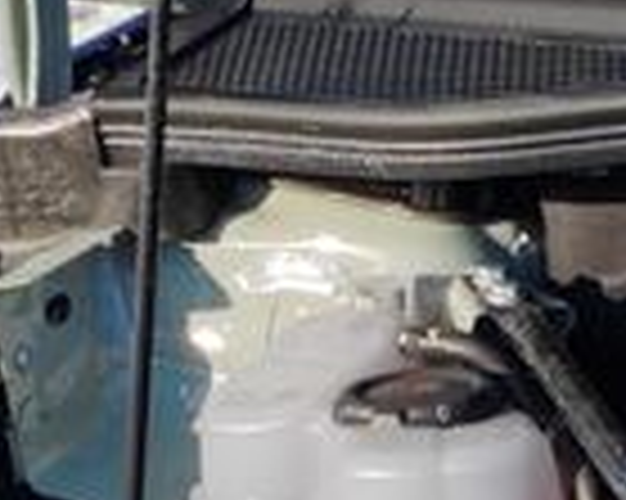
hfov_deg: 5.8
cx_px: 1126
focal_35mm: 325
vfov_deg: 4.7
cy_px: 1020
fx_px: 6017
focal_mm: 5.52
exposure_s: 1/1100
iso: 100
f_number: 1.9
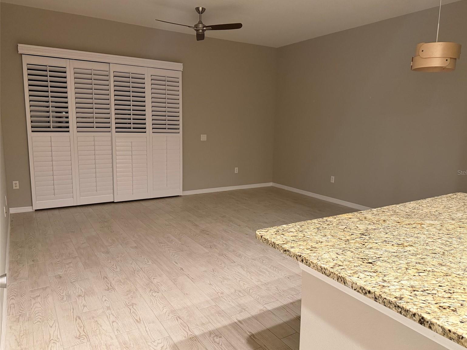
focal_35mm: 25
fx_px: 337
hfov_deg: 69.4
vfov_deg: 54.9
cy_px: 172
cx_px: 243
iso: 640
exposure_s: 1/60
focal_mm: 6.76
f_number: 1.78
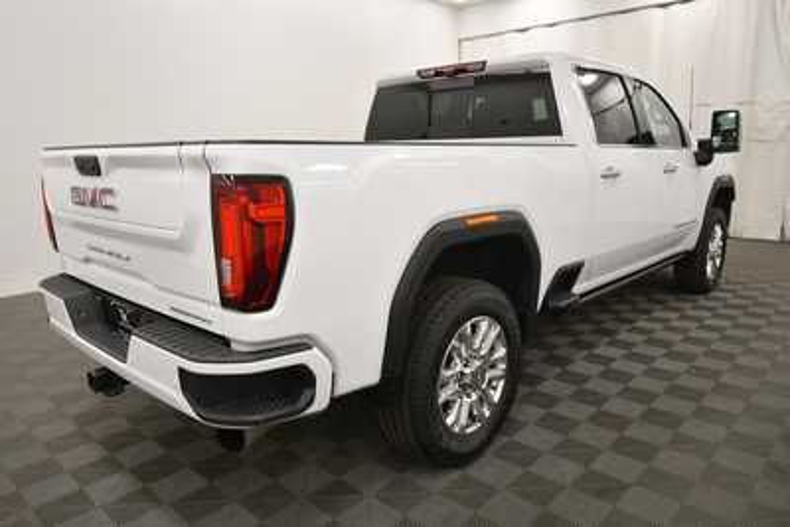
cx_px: 395
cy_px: 264
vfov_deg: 51.3
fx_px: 549
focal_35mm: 25
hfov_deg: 71.5
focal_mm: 17
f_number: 5.3
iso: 800
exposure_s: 1/200
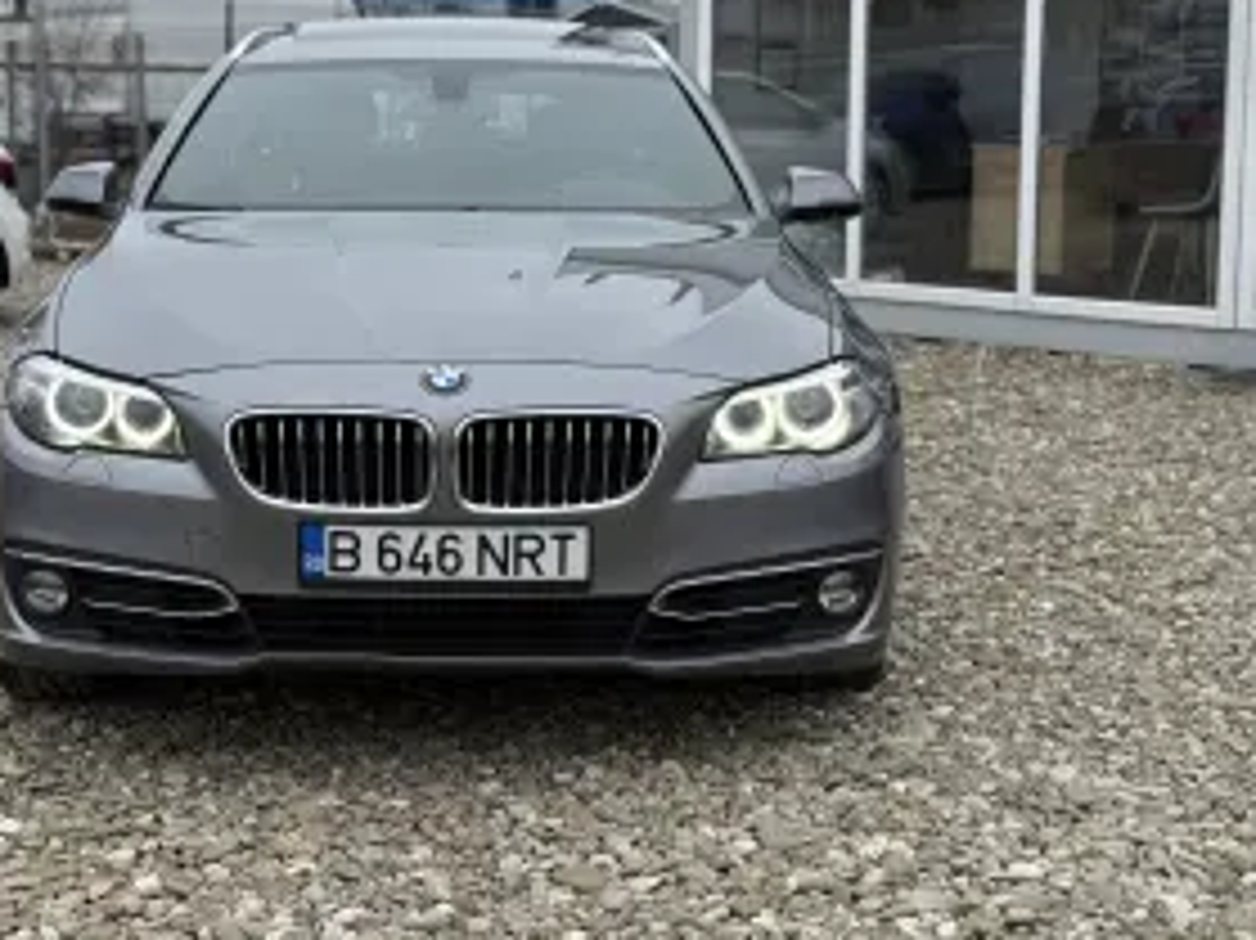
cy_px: 360
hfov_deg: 31.1
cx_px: 509
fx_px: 2249
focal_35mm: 62
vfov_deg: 23.6
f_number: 1.78
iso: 80
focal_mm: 6.76
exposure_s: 1/1149
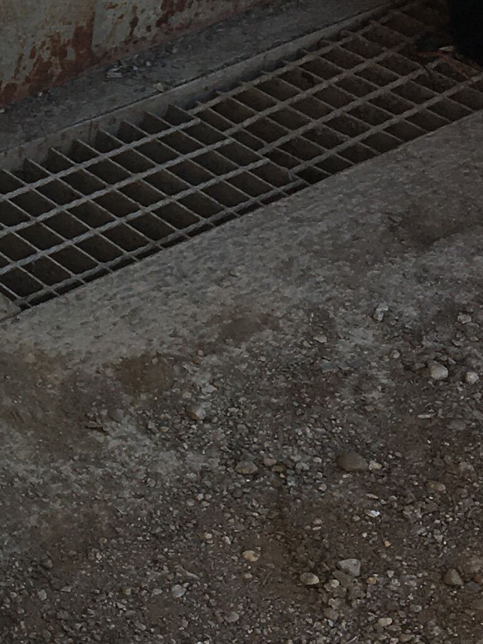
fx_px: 2122
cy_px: 14
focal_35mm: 114
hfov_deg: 11.9
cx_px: -397
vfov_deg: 16.9
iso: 25
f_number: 2.2
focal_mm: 4.15
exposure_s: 1/316
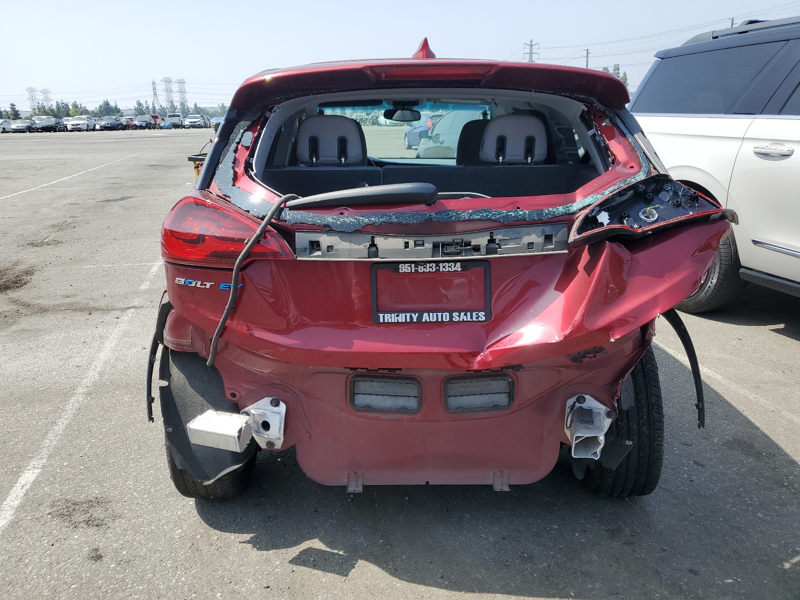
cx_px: 400
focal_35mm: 26
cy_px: 300
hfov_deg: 67.3
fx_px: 601
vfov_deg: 53.1
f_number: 1.5
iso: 50
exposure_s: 1/2000
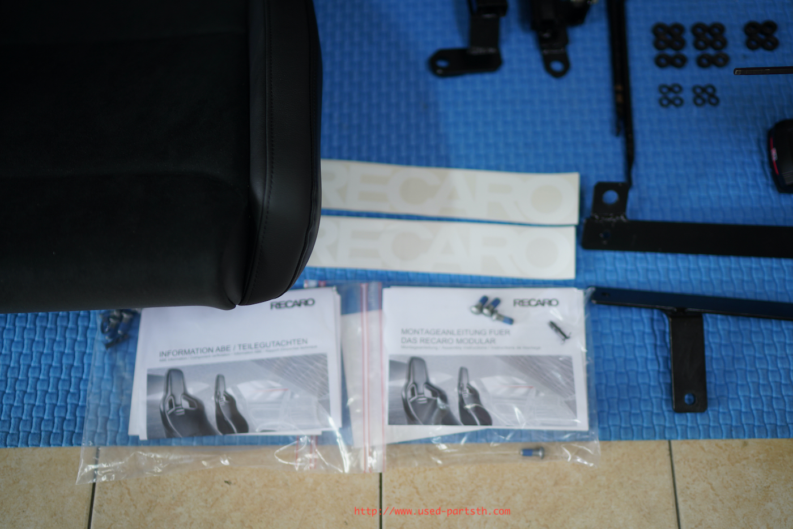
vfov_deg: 37.9
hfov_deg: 54.4
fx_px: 771
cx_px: 396
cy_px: 264
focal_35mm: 35
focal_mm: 35
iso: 100
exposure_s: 1/60
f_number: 1.4
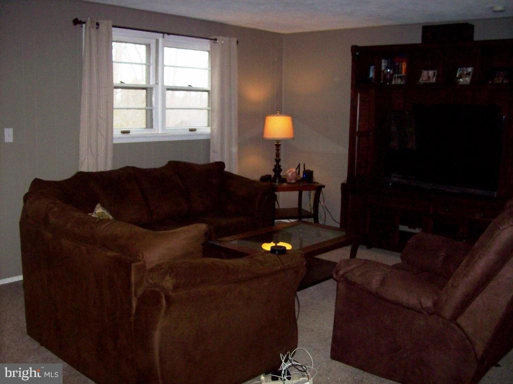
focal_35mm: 36
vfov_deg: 39.7
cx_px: 256
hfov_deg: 51.4
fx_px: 534
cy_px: 192
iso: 80
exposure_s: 1/64
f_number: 2.7
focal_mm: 6
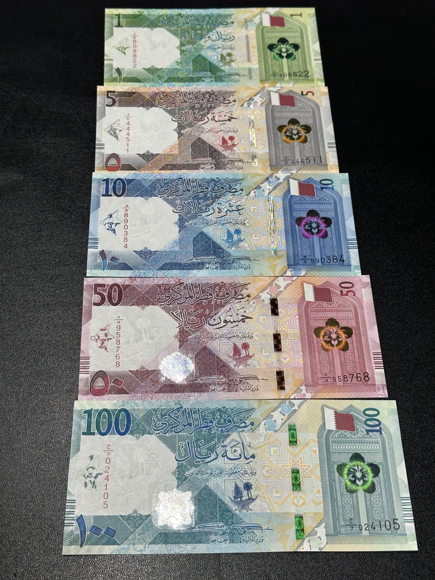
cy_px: 290
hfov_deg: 30.3
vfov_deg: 39.7
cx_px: 218
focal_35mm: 48
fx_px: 804
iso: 80
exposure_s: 1/50
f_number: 1.78
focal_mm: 6.86
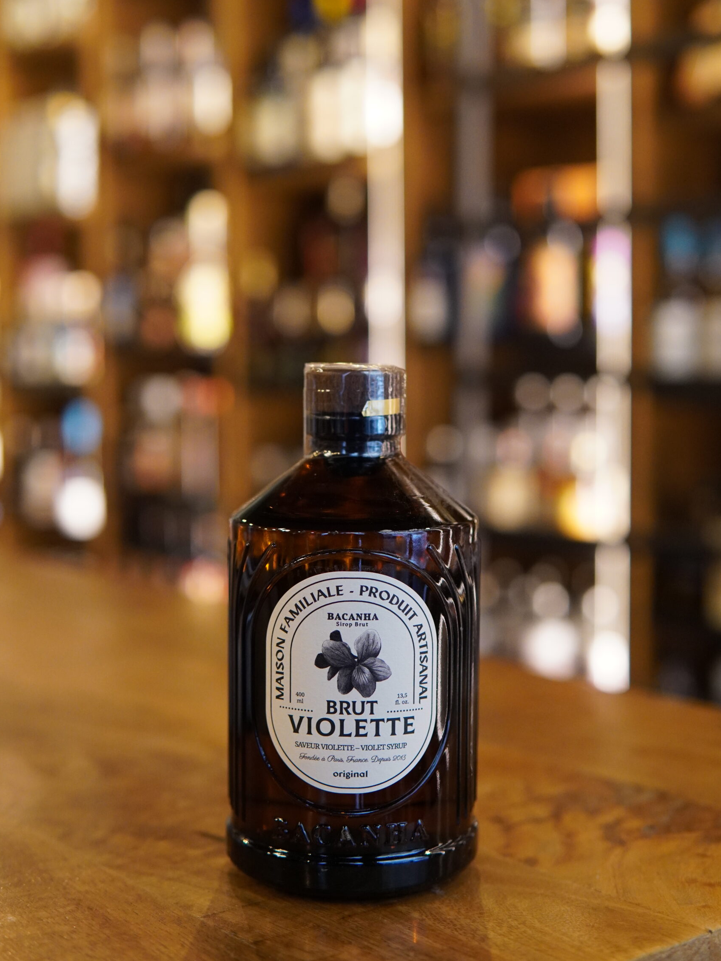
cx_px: 359
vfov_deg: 38.9
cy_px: 437
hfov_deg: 29.7
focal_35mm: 49
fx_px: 1361
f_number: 2.2
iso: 1600
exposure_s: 1/160
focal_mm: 30
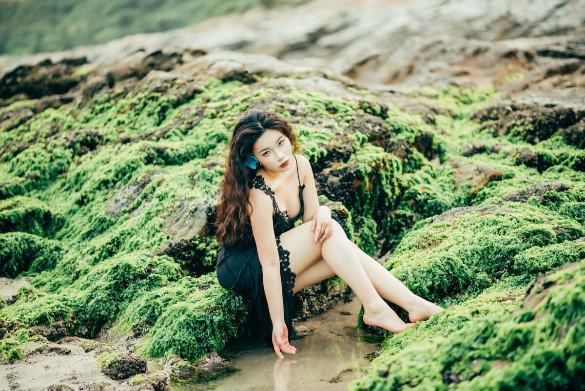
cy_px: 196
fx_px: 1382
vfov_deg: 16.1
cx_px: 292
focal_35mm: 85
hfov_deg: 23.9
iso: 250
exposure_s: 1/400
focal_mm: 85
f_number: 1.8
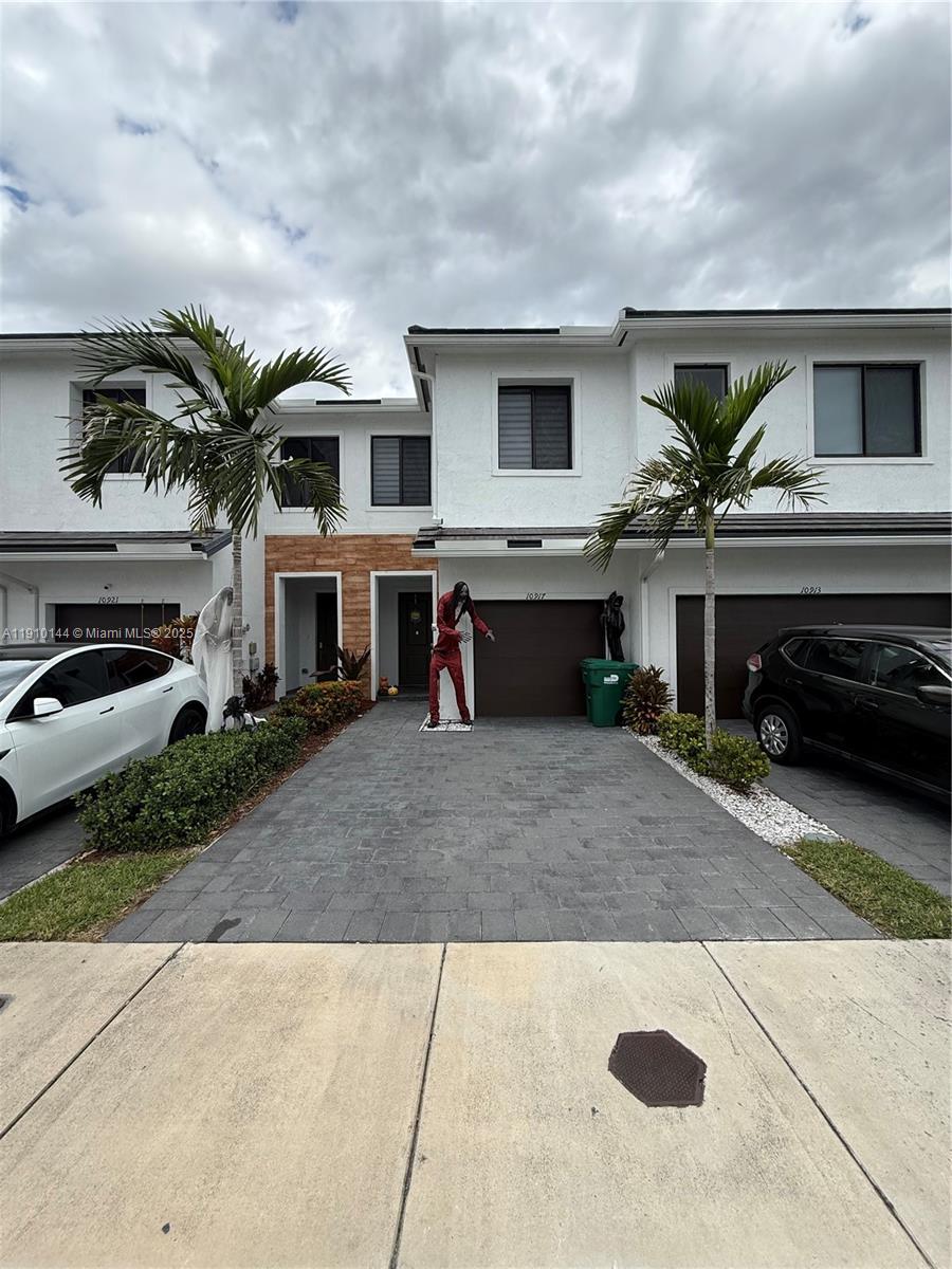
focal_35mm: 14
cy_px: 634
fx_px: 513
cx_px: 476
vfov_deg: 102.1
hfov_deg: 85.7
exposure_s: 1/876
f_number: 2.2
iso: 64
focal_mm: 2.22
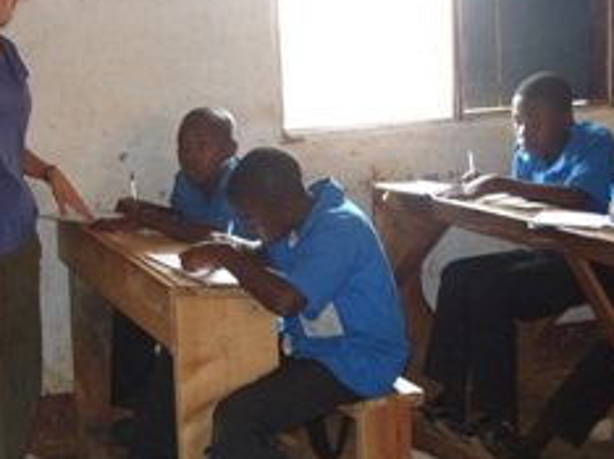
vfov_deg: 20.9
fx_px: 1240
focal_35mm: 70
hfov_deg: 27.8
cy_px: 273
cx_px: 253
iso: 80
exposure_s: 1/15
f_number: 2.8
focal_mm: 7.8
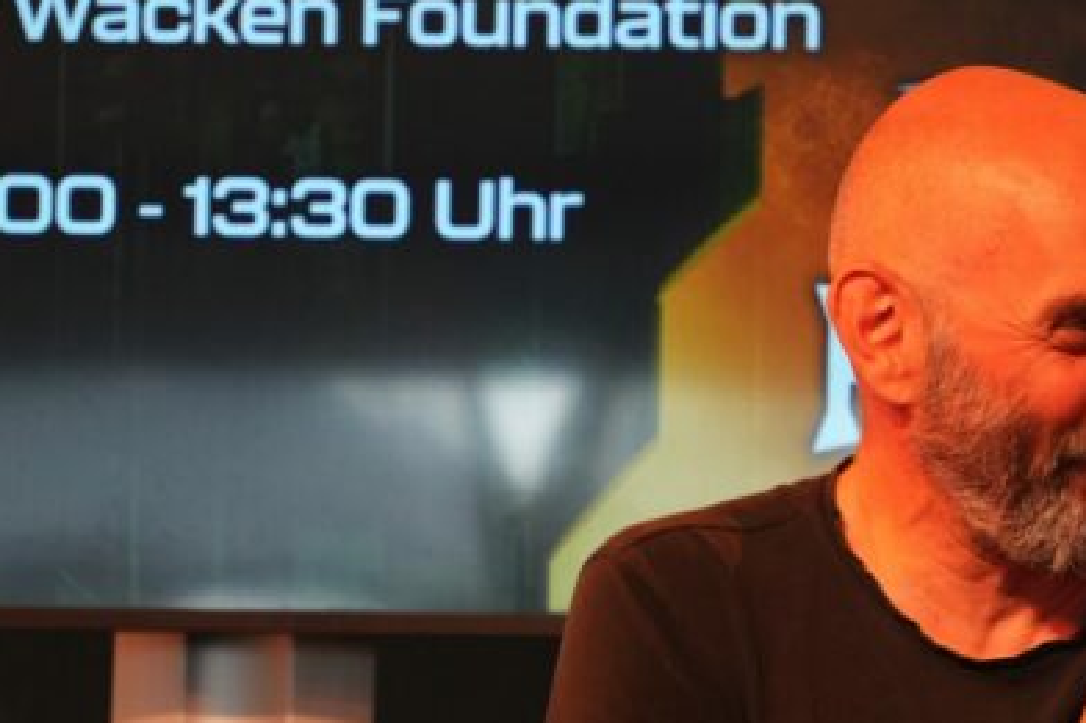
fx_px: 11427
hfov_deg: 5.4
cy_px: 521
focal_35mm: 379
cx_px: 831
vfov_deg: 3.6
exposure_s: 1/200
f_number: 5.6
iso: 1250
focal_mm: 129
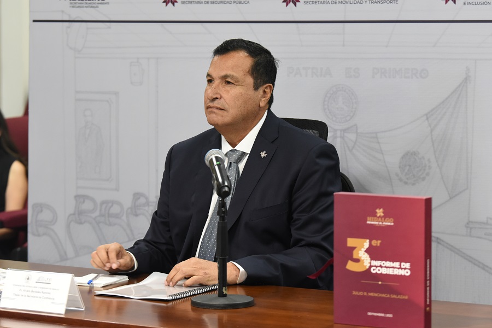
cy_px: 164
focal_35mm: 125
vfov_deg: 11.0
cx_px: 246
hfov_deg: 16.4
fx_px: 1708
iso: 4000
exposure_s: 1/80
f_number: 5
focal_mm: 125
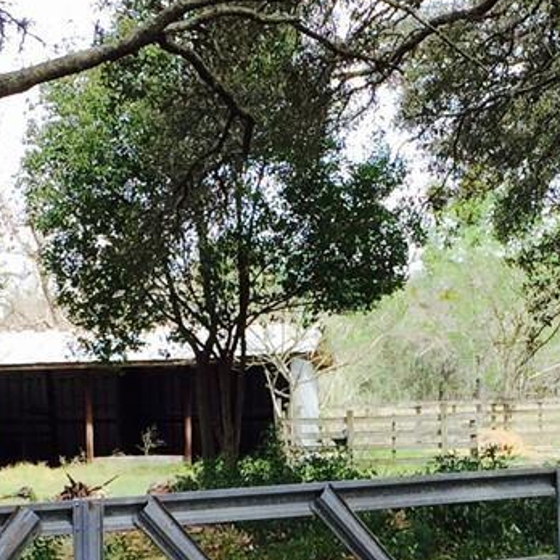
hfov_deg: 14.8
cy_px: 584
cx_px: 293
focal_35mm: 118
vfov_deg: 14.5
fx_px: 2160
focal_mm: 4.15
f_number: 2.2
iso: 32
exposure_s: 1/395
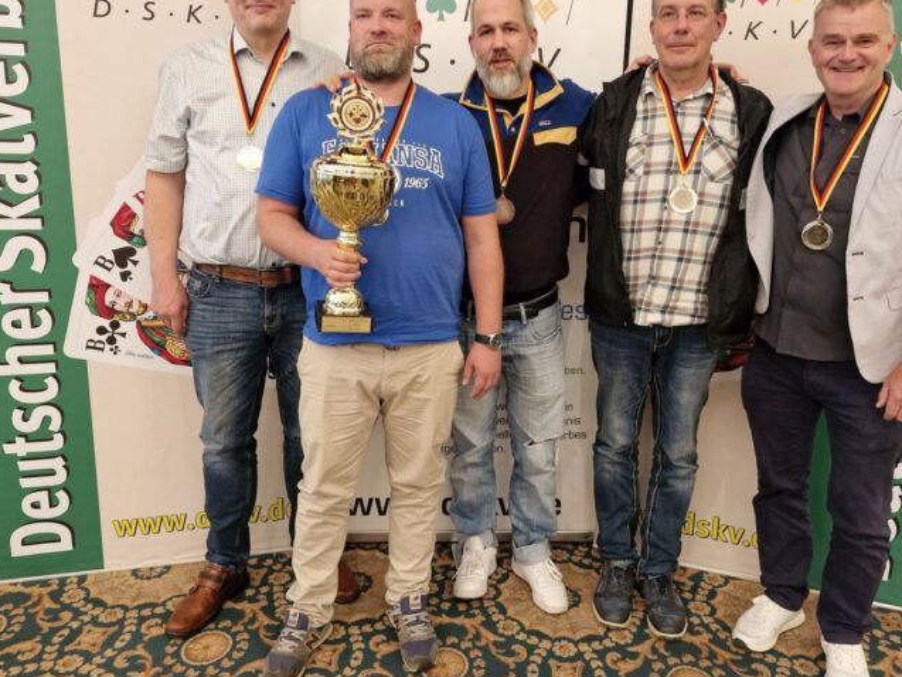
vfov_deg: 53.0
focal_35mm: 26
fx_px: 678
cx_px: 506
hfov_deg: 67.1
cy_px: 299
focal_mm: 5.54
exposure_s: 1/100
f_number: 1.8
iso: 640
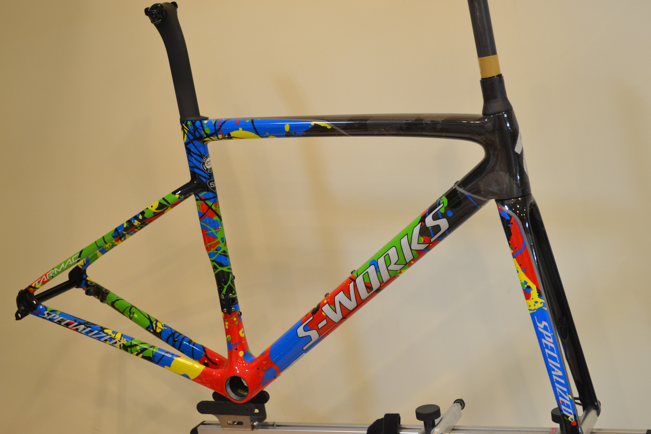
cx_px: 326
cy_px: 217
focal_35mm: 60
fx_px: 1085
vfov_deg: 22.6
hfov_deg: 33.4
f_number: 5.3
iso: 900
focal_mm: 40
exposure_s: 1/15
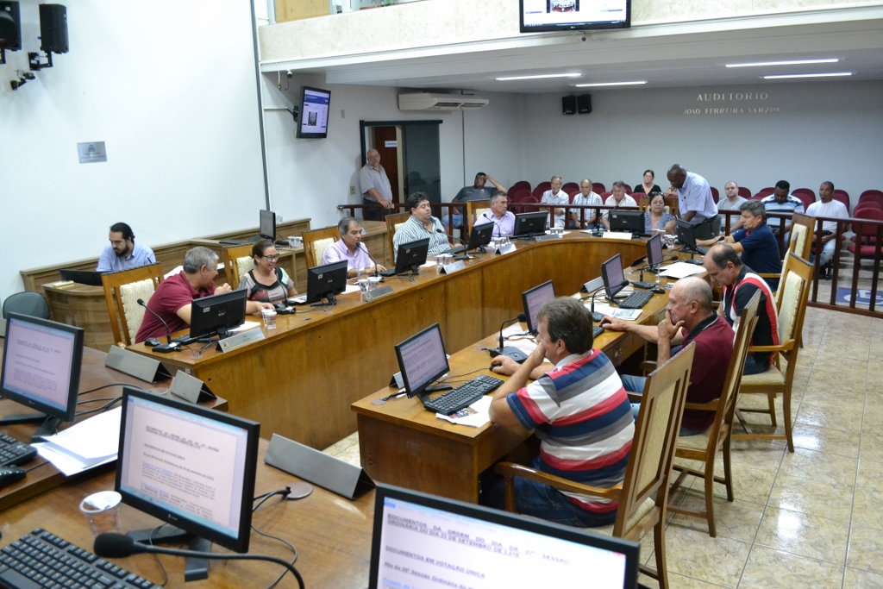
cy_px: 294
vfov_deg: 47.9
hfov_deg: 67.4
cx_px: 442
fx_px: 662
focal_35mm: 27
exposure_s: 1/80
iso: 3200
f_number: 4.5
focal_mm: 18
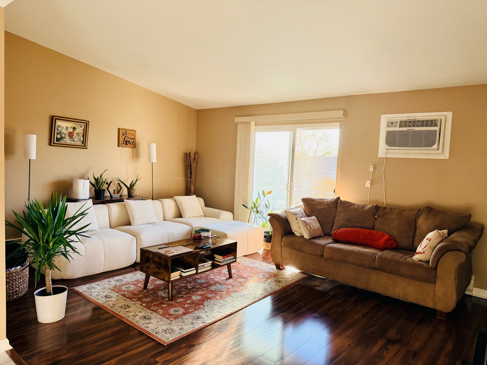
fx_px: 338
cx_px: 244
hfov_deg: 71.6
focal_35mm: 24
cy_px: 182
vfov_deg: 56.8
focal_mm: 6.76
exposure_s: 1/240
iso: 200
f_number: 1.78
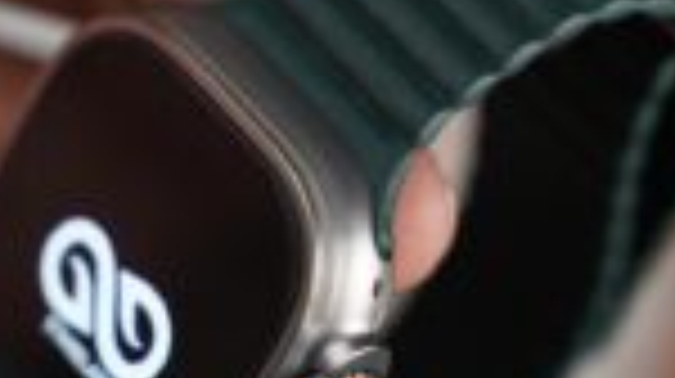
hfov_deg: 12.0
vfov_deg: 6.8
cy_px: 245
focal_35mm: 179
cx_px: 261
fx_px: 3200
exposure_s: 1/125
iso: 1250
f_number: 3.5
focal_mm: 64
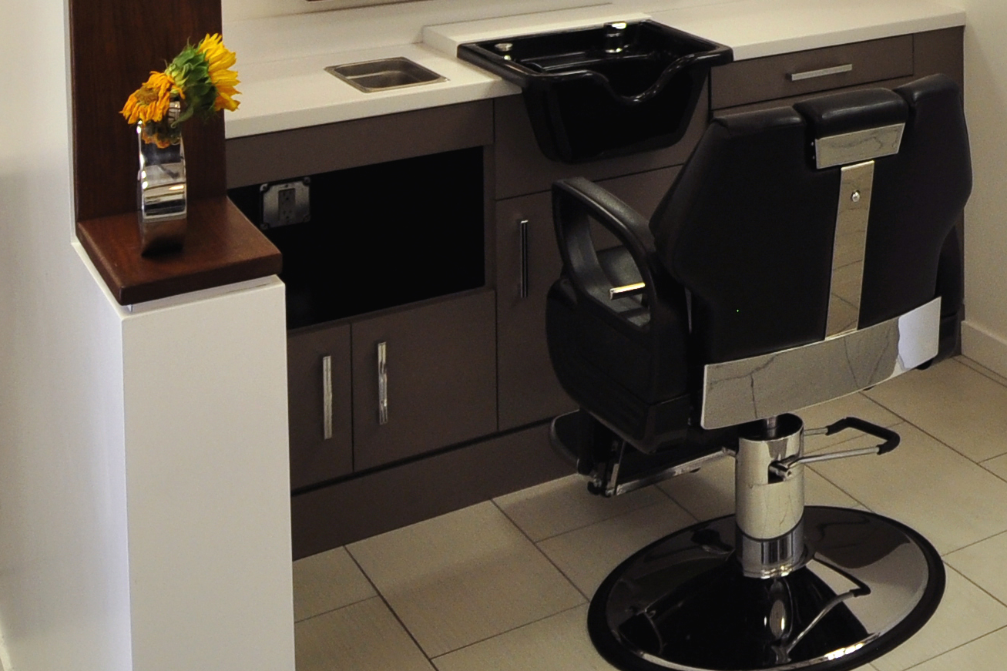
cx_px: 1180
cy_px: -222
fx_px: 1650
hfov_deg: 29.6
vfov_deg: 20.8
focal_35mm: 59
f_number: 5
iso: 320
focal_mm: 12
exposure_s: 1/30
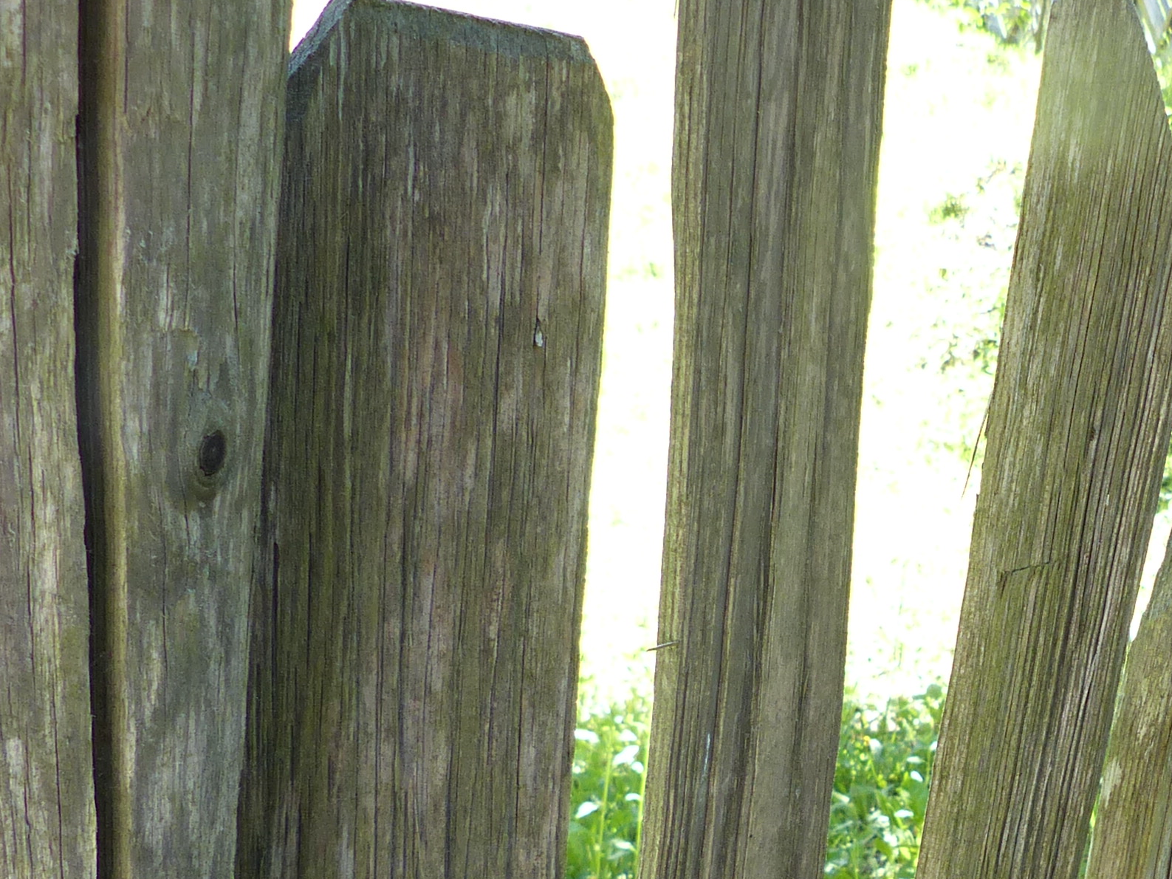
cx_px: 1075
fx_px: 2133
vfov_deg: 22.7
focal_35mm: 63
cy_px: 779
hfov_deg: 29.4
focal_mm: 4.5
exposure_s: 1/100
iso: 100
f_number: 2.8
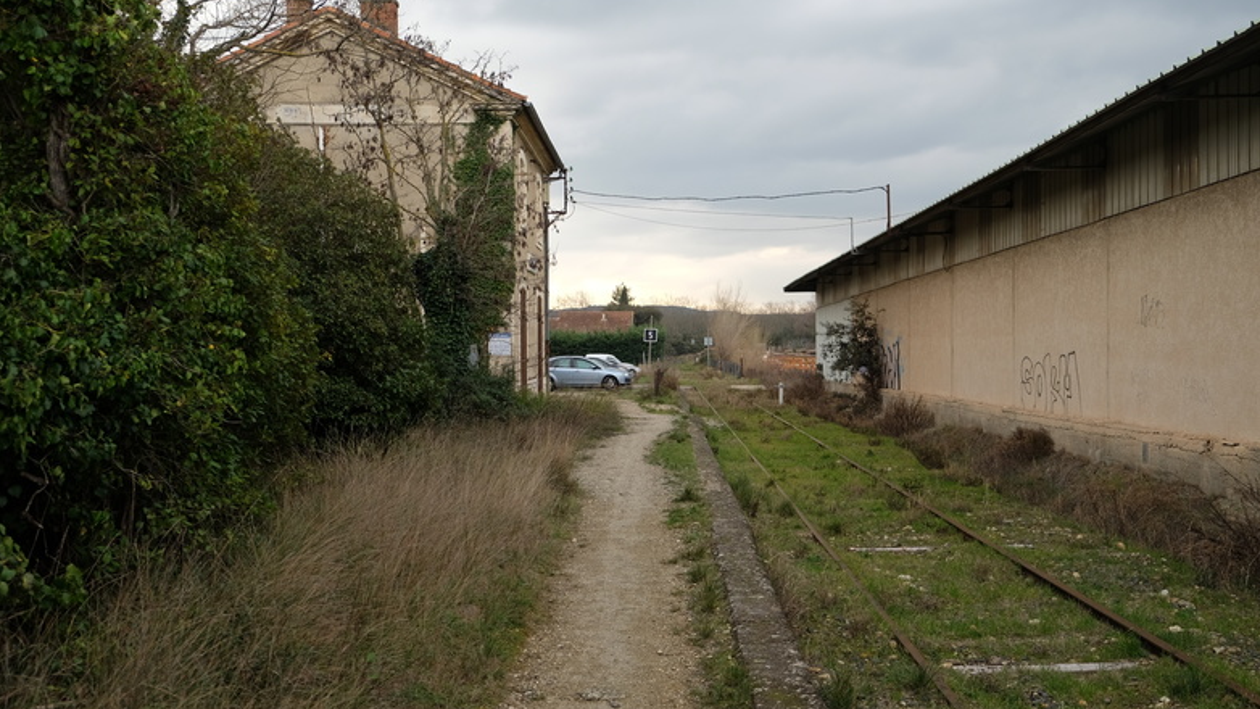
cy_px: 366
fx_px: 1169
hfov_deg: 56.6
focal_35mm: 35
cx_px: 635
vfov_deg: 33.7
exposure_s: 1/150
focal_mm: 22.3
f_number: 3.6
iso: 200
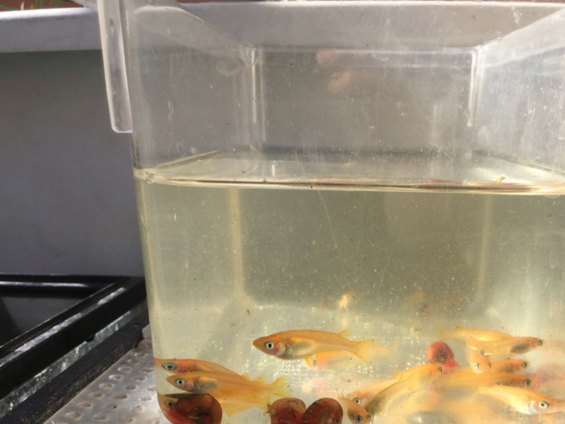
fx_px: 653
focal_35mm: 40
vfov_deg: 35.8
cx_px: 343
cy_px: 252
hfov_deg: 46.5
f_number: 2.4
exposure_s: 1/458
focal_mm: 3.3
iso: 25
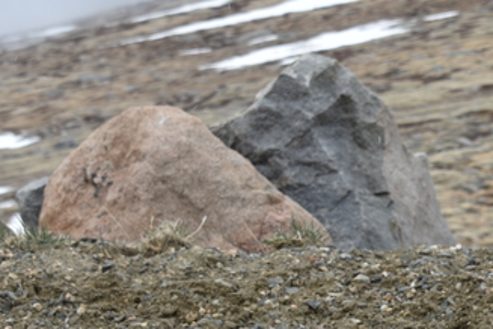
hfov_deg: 10.7
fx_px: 2574
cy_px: 324
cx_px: 605
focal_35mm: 188
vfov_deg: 7.3
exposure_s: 1/250
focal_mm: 48
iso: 100
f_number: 8
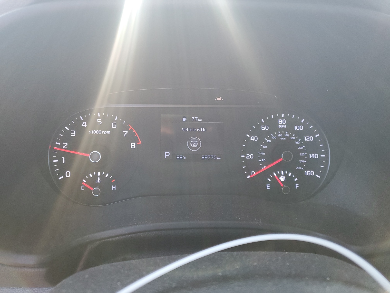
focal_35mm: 26
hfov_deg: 67.3
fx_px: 293
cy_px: 146
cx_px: 195
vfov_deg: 53.1
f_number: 1.5
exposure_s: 1/120
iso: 80
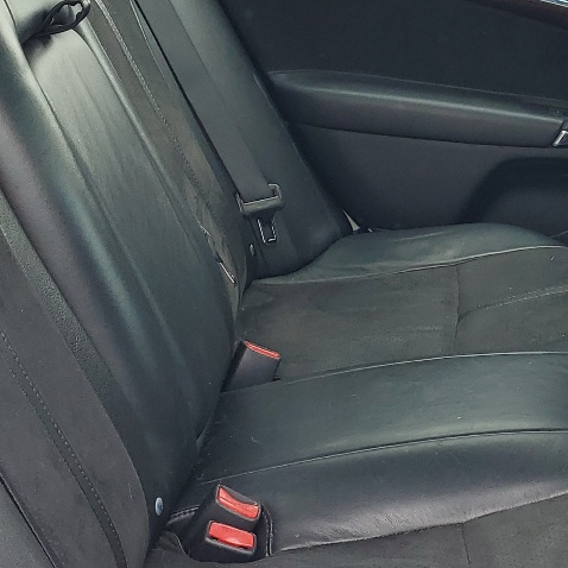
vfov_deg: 22.5
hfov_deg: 21.9
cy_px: 242
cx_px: 532
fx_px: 1429
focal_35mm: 77
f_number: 1.5
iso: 50
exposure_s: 1/270
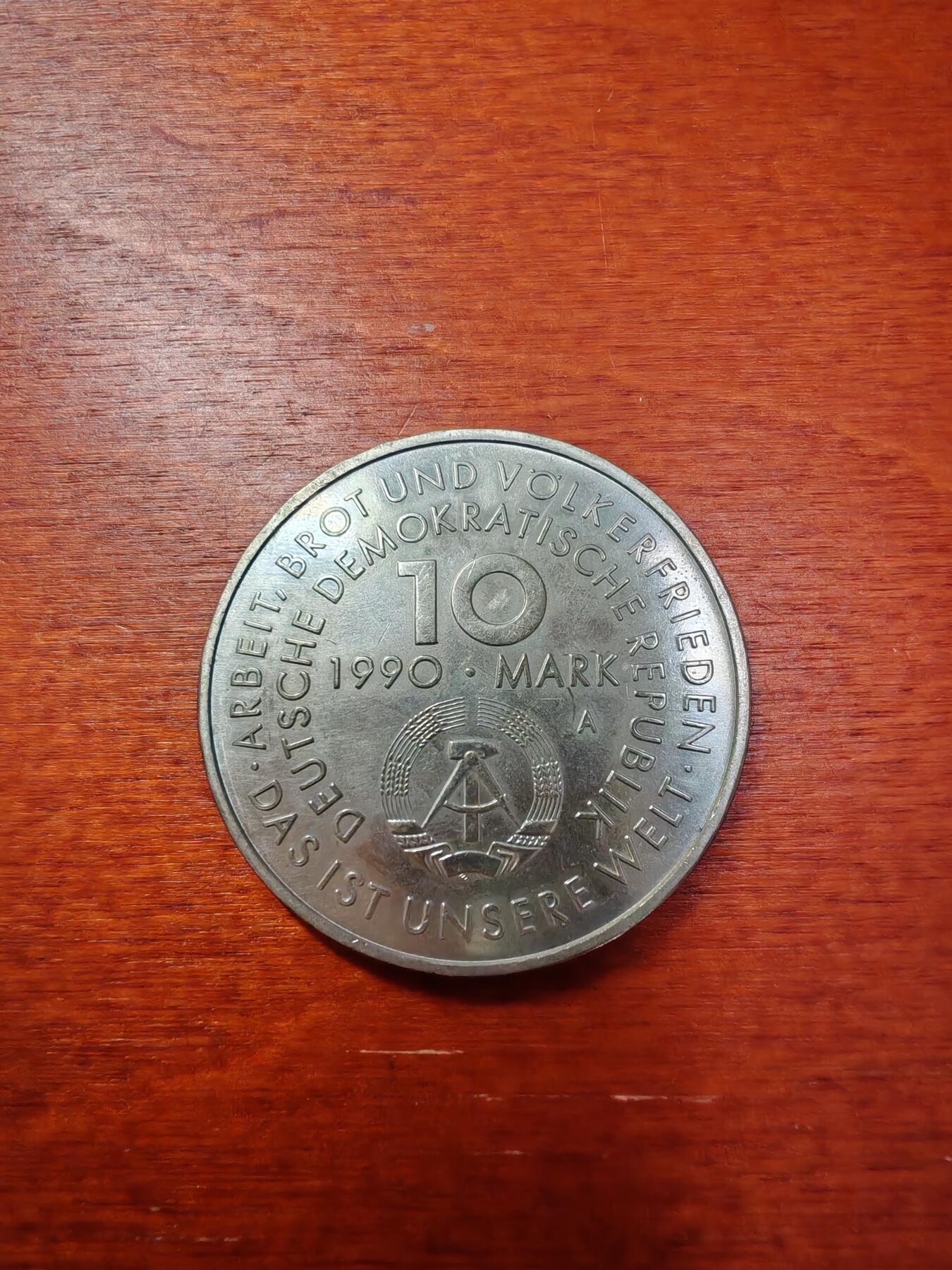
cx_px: 476
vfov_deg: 67.3
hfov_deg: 53.1
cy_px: 635
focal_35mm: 26
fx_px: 953
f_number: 2.2
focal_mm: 1.96
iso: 100
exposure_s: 1/50
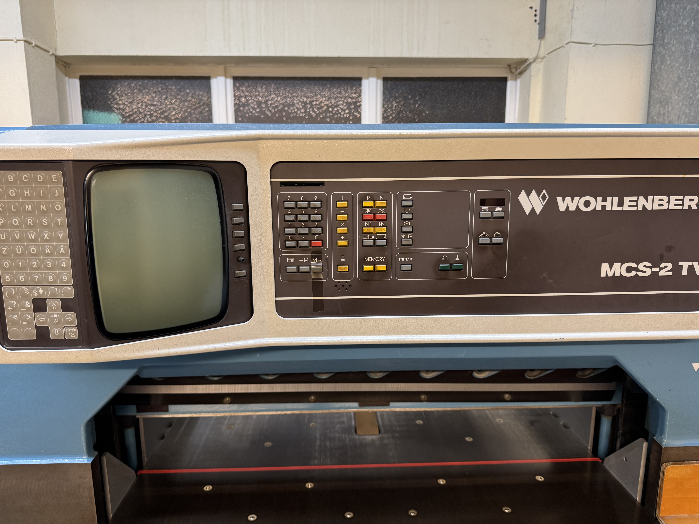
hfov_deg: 71.6
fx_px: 485
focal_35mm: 24
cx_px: 350
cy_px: 262
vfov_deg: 56.8
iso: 160
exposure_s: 1/50
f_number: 1.78
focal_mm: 6.76
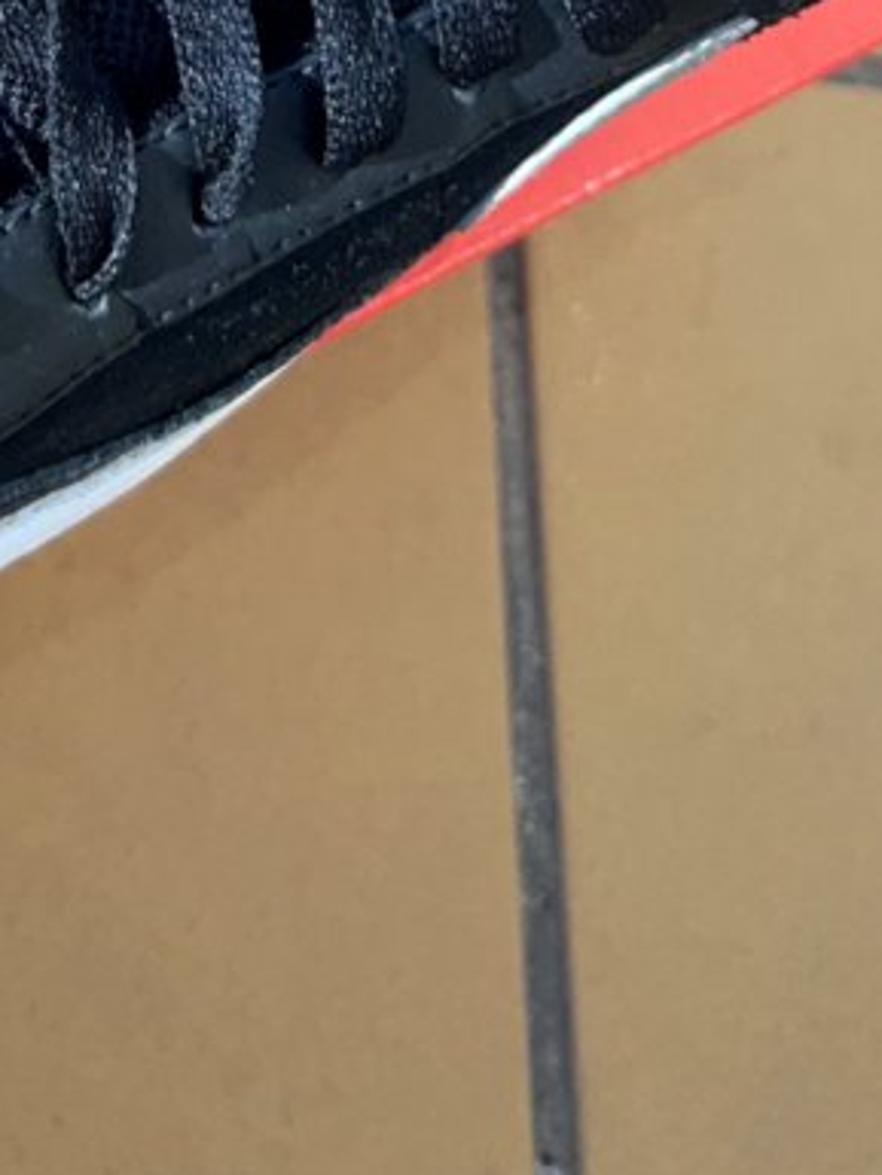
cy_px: -543
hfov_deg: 17.6
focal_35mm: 81
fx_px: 2750
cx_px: -95
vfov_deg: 20.8
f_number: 1.5
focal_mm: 5.7
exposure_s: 1/2457
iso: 32
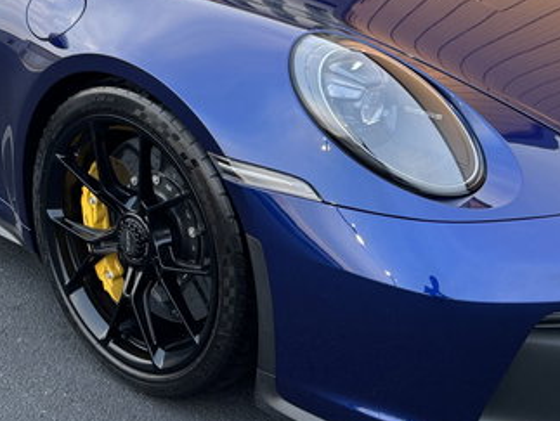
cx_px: 234
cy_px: 87
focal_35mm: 57
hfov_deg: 33.7
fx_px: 923
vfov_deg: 25.3
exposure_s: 1/89
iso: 200
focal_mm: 6.86
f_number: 1.78
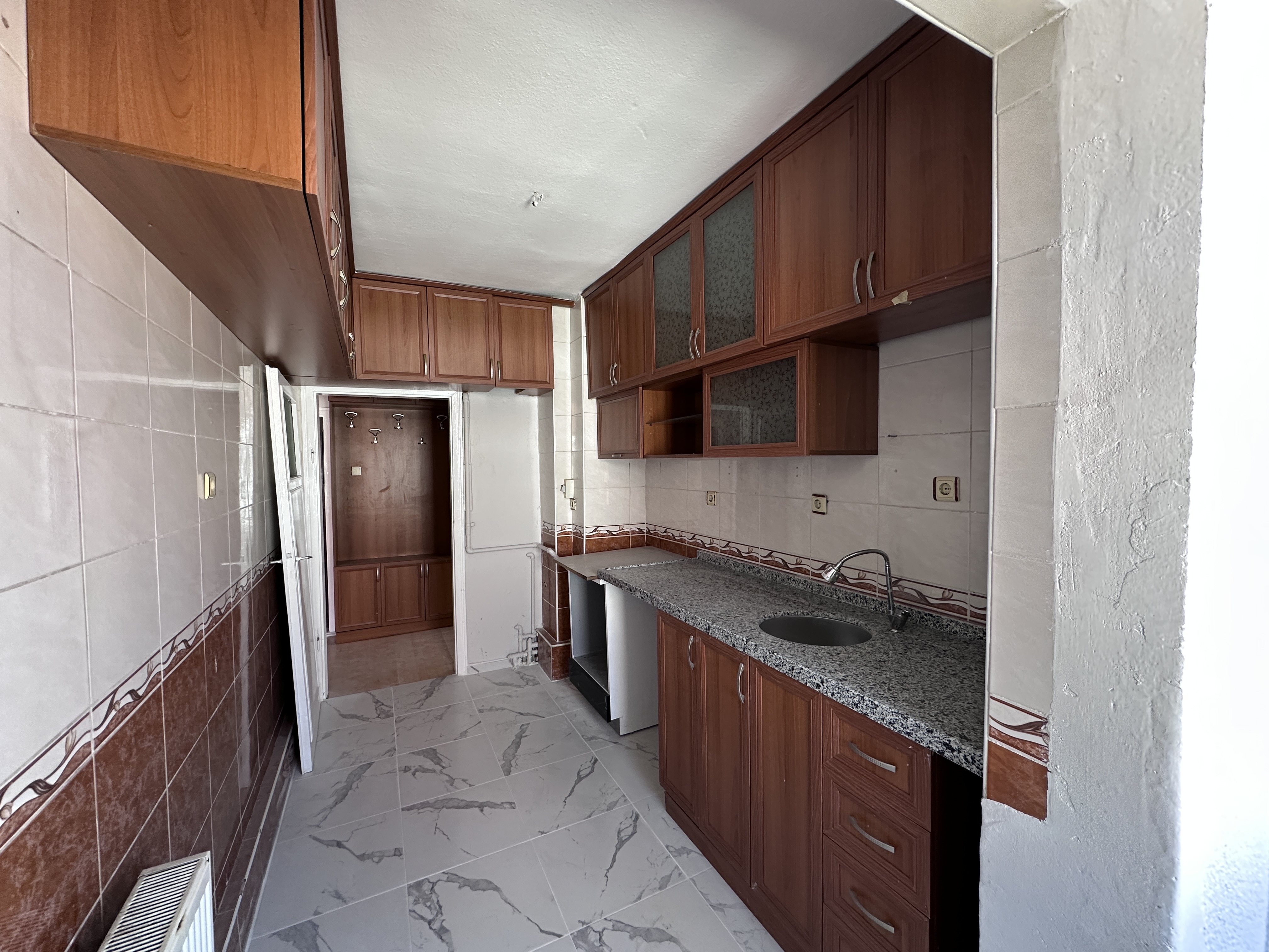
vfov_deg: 85.7
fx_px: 513
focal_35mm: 14
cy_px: 476
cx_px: 634
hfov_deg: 102.1
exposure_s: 1/99
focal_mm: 2.22
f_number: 2.2
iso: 160
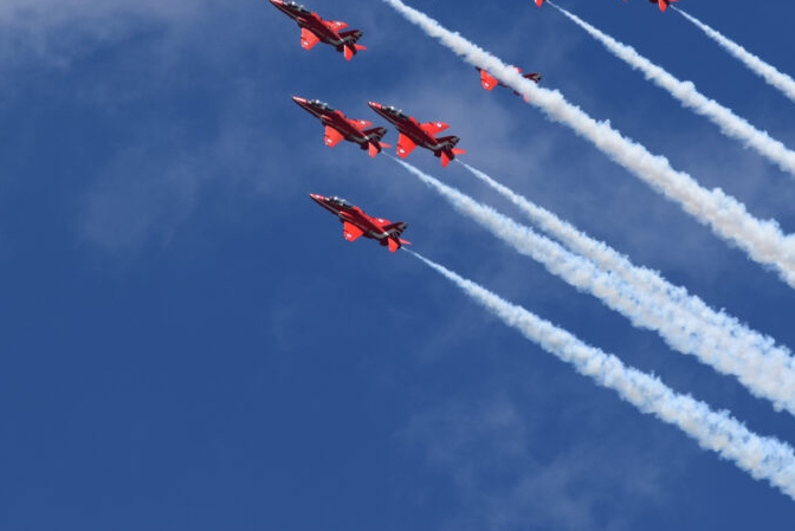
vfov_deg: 3.2
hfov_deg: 4.7
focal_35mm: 434
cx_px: 537
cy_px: 134
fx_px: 9590
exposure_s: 1/1000
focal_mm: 190
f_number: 8
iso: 200
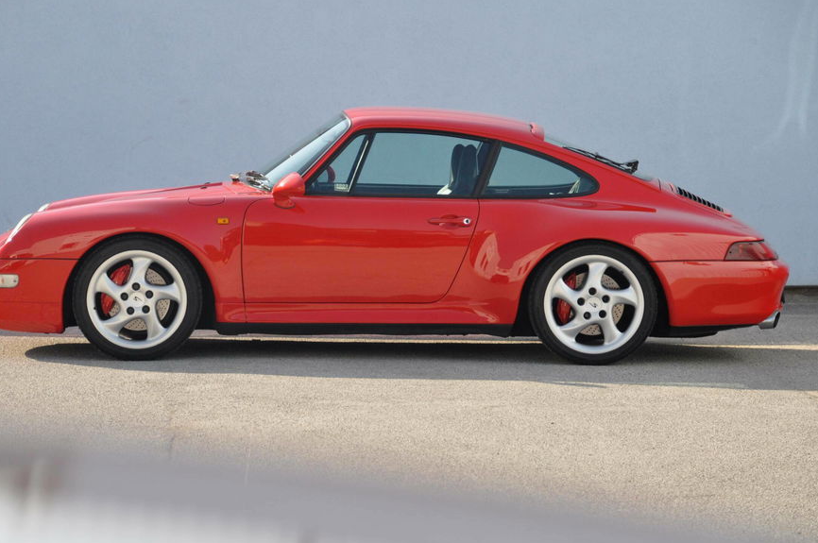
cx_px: 386
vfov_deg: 8.1
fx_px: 3826
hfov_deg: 12.2
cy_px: 272
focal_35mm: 169
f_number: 5.3
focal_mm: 95
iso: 500
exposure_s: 1/250
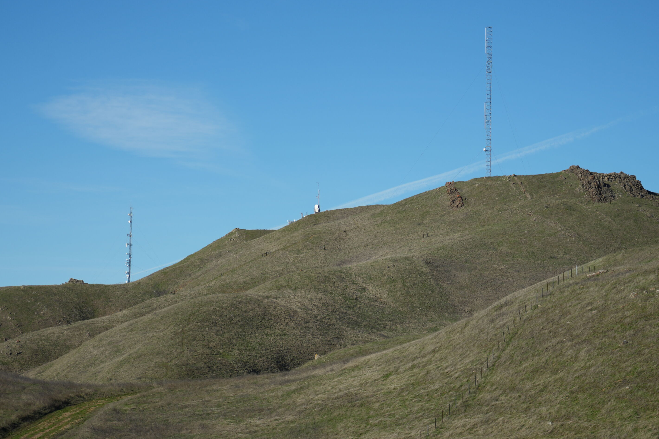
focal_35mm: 125
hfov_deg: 16.4
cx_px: 305
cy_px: 195
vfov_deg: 11.0
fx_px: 2288
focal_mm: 82
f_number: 6.3
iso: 125
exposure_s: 1/1000
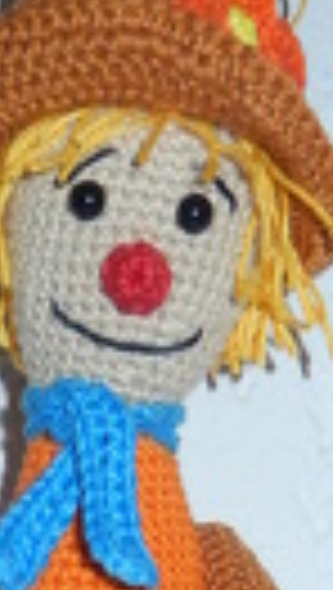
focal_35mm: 97
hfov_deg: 12.4
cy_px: 797
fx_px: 1518
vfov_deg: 19.9
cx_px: 40
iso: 200
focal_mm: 4.5
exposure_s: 1/30
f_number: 3.4
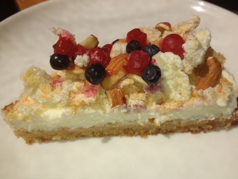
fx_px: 241
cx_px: 119
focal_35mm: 35
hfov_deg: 52.6
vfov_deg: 40.7
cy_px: 90
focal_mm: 4.28
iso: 64
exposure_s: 1/1085
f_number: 2.4
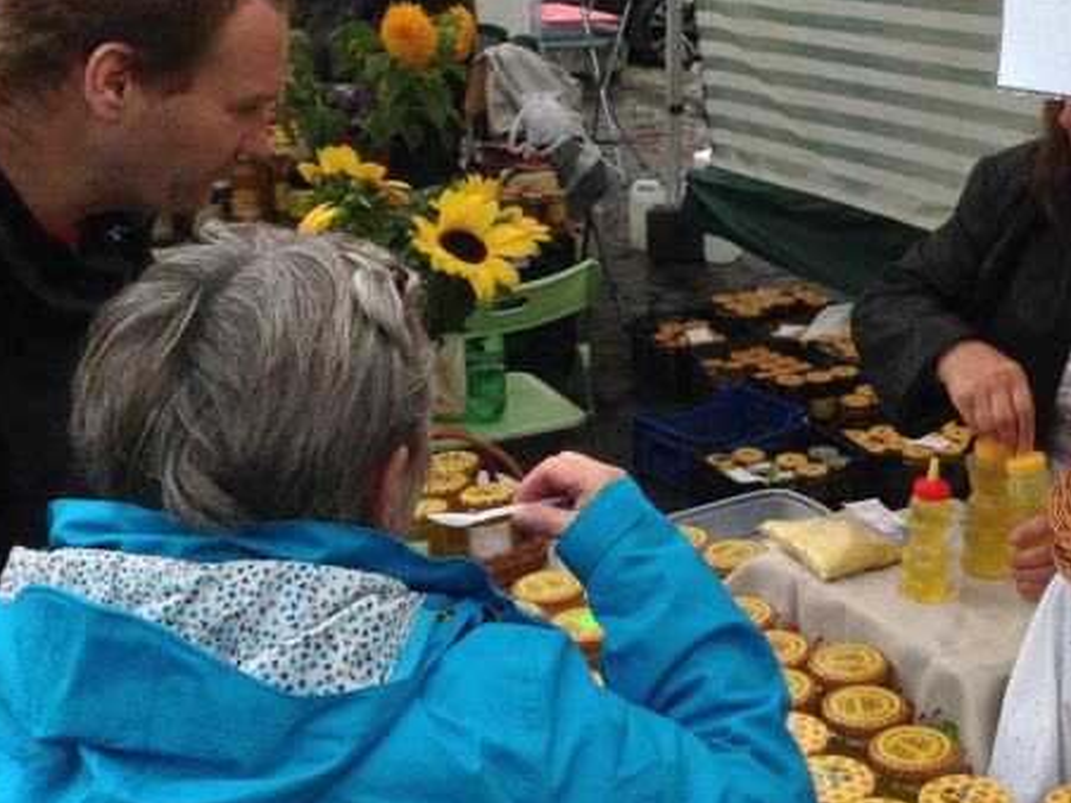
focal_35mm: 62
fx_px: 1918
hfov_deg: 30.5
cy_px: 230
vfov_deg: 23.5
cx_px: 845
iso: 50
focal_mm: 4.28
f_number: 2.4
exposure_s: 1/487
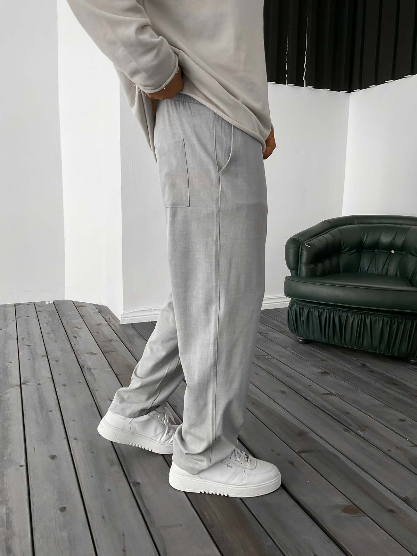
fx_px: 466
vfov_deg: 61.7
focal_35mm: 29
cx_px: 208
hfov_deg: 48.2
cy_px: 278
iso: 50
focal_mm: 3
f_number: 1.8
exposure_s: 1/120
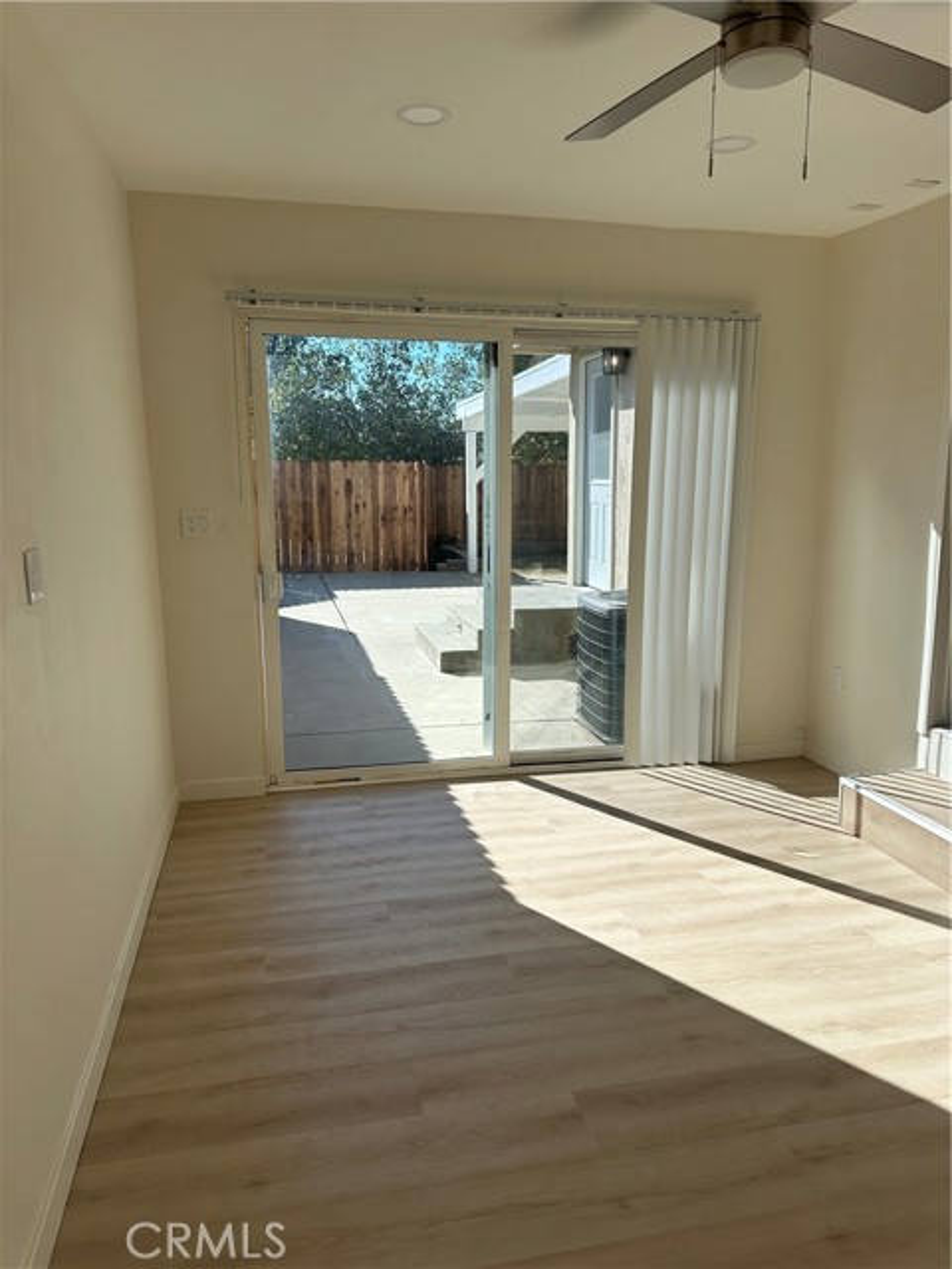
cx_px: 476
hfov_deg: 56.8
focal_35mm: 24
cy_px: 634
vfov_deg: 71.6
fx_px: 880
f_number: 1.78
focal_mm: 6.86
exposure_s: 1/1256
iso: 80
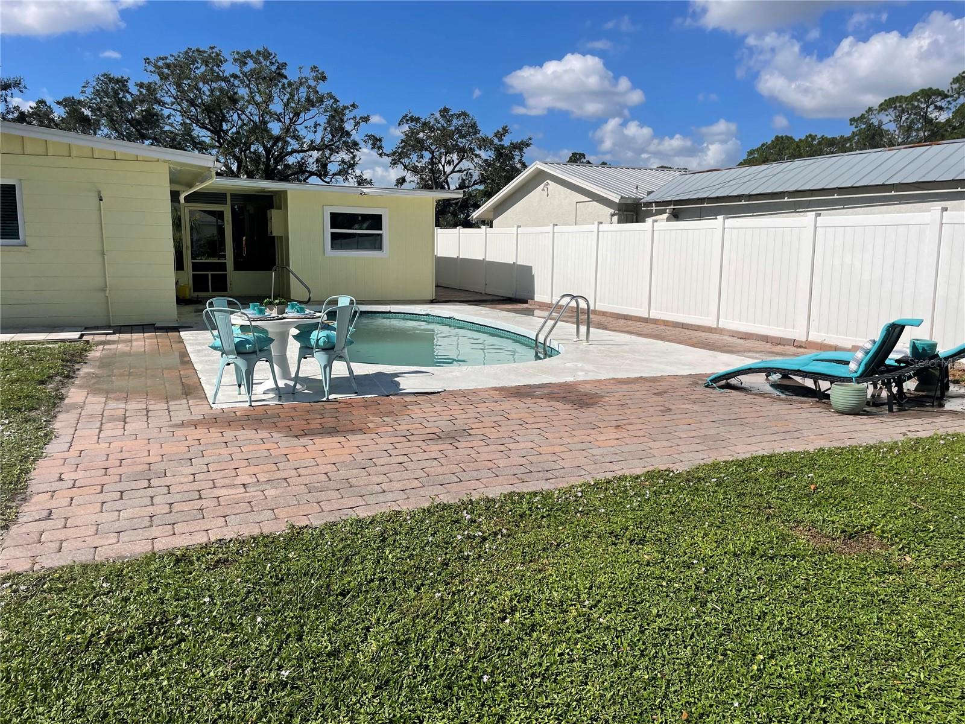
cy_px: 362
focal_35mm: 26
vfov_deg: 53.1
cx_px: 482
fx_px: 725
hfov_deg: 67.3
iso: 32
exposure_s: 1/7299
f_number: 1.6
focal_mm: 4.2
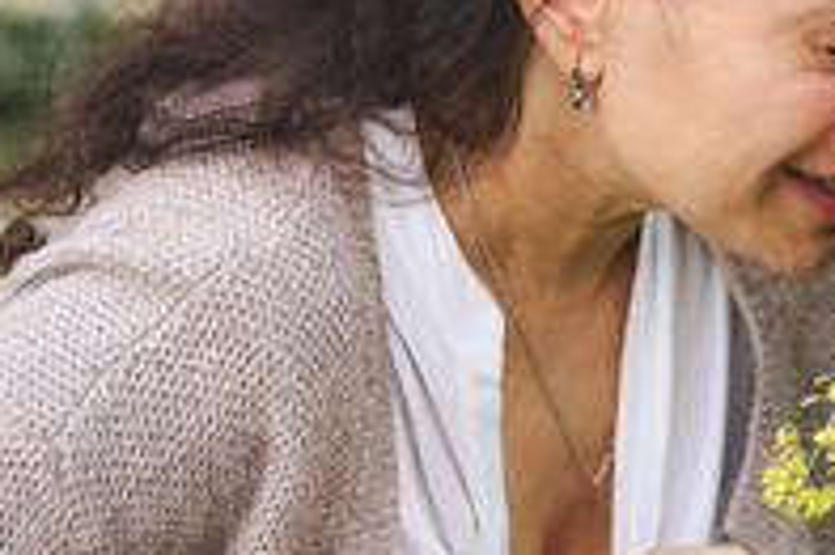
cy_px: 322
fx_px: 4519
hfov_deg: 10.5
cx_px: 865
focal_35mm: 195
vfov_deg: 7.0
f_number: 2.8
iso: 200
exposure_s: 1/500
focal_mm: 60
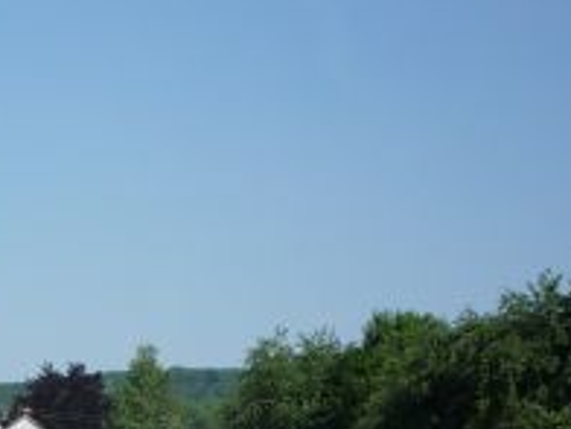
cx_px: -38
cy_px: 511
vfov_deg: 14.6
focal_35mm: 98
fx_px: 1617
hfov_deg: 19.3
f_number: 5.6
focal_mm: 5.2
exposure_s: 1/400
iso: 100
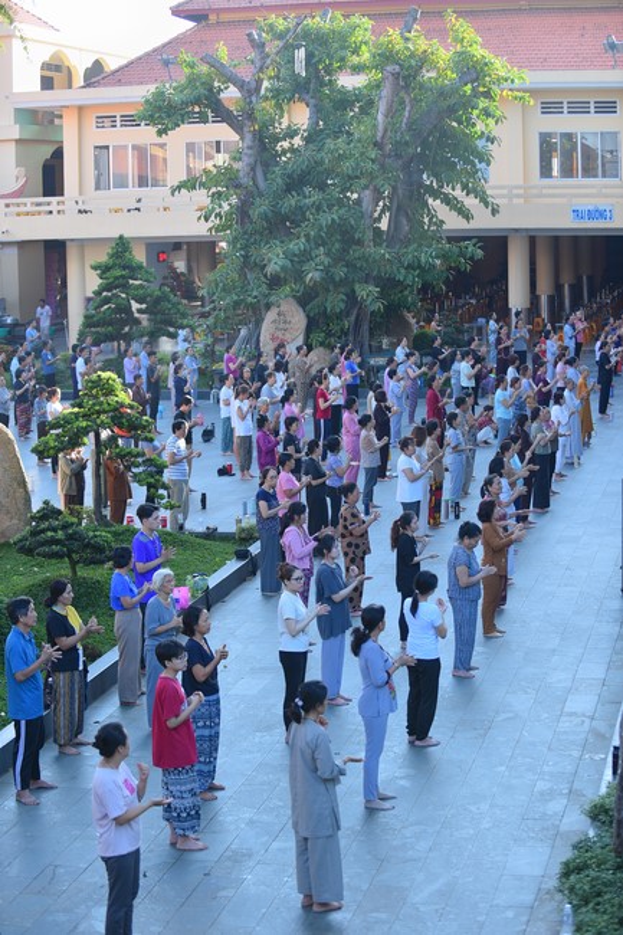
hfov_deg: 19.4
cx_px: 312
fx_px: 1818
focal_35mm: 70
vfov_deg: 28.9
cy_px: 468
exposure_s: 1/200
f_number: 2.8
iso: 100
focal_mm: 70
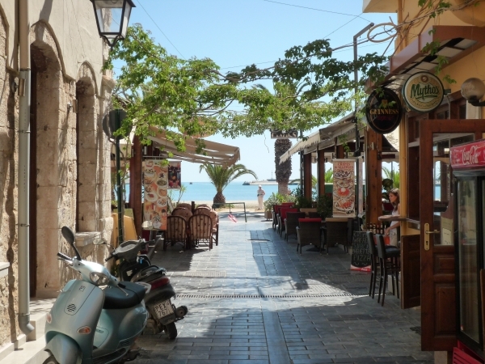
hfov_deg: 36.2
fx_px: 743
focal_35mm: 53
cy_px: 182
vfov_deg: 27.5
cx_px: 242
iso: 160
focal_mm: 9.3
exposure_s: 1/640
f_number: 4.3
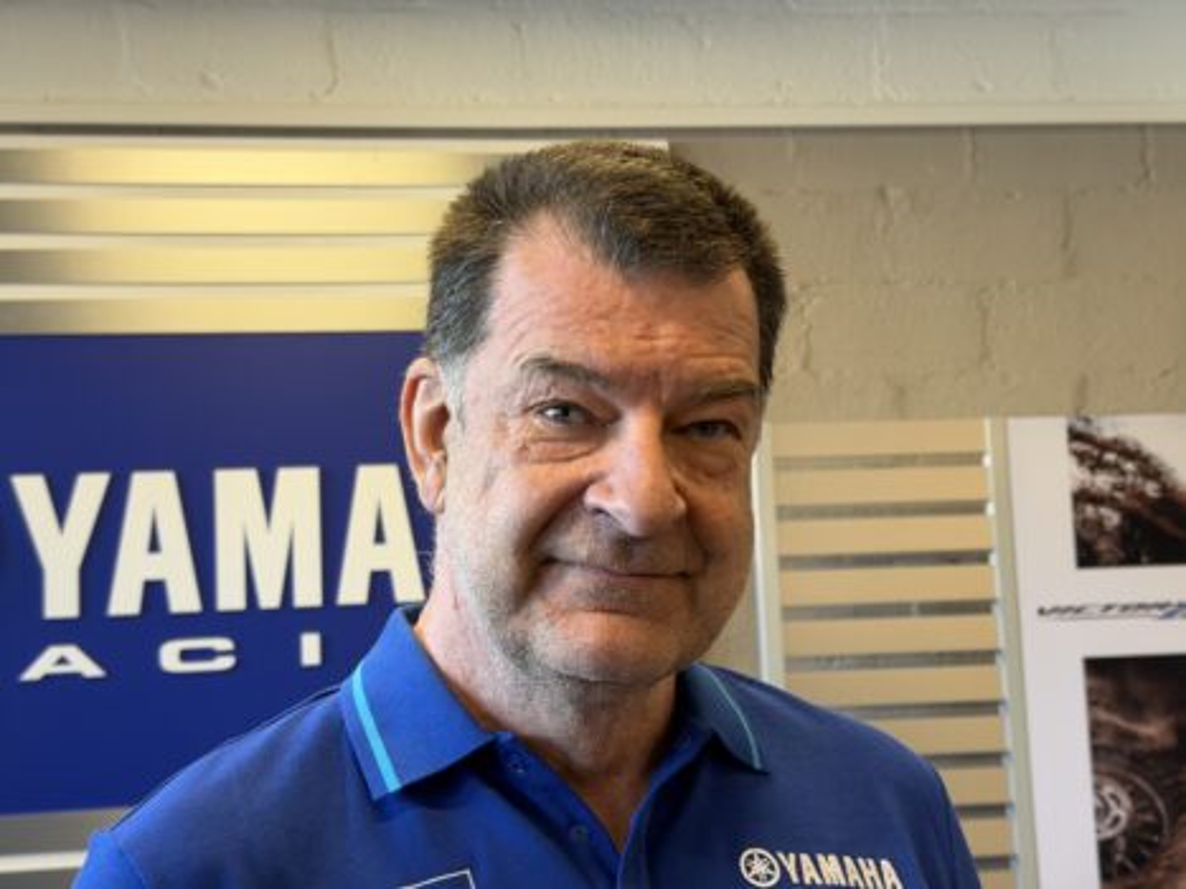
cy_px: 444
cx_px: 593
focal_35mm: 48
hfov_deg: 39.7
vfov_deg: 30.3
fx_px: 1644
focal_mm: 6.76
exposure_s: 1/50
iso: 64
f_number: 1.78
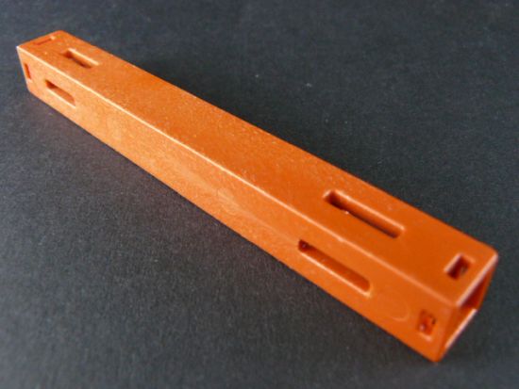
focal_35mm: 36
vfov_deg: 39.7
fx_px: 540
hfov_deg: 51.3
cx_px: 260
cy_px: 194
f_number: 4
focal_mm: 6
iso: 250
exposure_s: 1/30
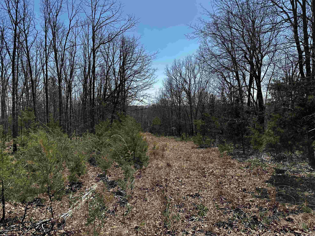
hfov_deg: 71.6
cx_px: 158
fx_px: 218
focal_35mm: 24
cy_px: 118
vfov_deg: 56.8
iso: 80
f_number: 1.78
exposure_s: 1/3861
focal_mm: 6.86
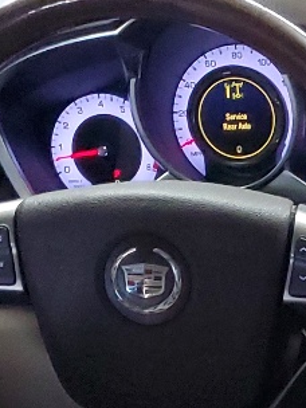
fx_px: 1615
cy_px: 668
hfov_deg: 9.8
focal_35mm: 137
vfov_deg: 13.3
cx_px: 666
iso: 305
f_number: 1.5
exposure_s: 1/20
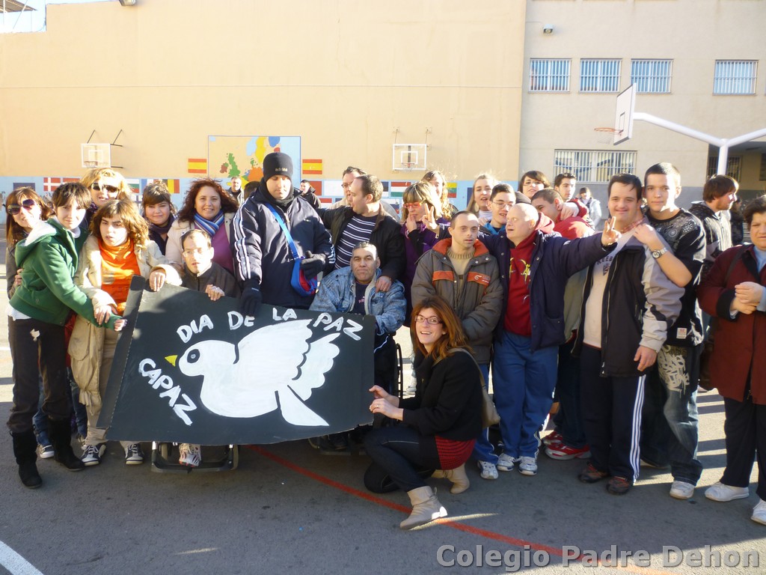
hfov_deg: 61.7
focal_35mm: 29
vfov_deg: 48.2
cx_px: 383
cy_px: 288
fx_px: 642
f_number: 3.3
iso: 80
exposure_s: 1/100
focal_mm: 5.2
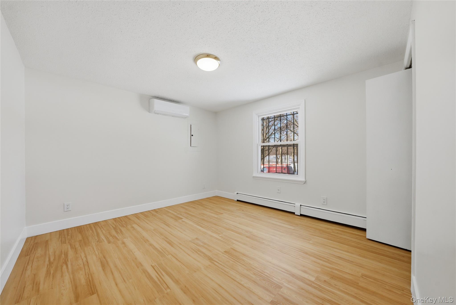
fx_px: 152
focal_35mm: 12
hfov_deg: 112.6
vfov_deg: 90.1
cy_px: 152
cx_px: 228
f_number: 8
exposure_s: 1/500
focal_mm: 12
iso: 800
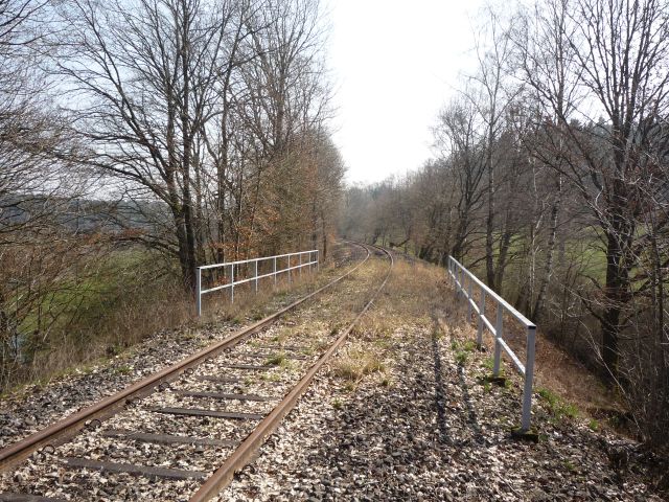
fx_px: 618
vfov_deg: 44.2
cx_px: 334
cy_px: 251
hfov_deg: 56.8
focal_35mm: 32
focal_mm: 5.2
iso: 100
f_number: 4
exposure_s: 1/400
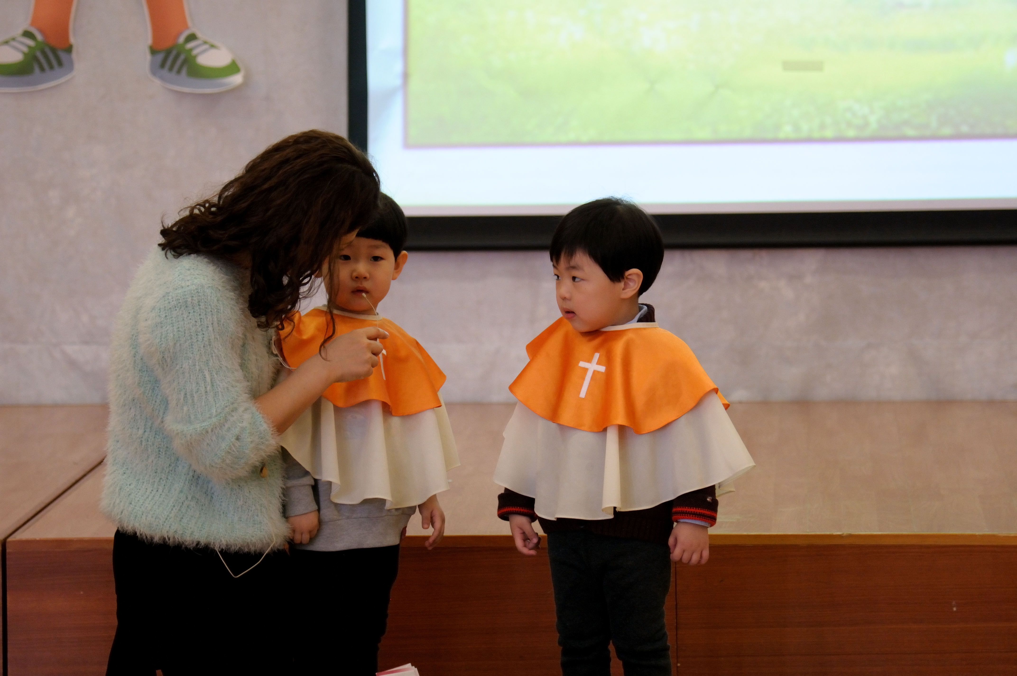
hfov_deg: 11.4
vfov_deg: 7.6
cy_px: 338
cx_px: 508
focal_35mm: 180
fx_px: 5079
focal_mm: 120
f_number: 4
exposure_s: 1/60
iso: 800
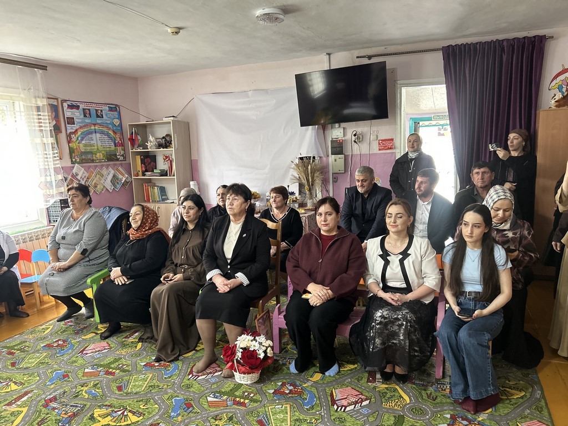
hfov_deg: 67.3
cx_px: 284
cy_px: 213
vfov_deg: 53.1
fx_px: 427
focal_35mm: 26
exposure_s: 1/60
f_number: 1.5
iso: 400
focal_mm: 5.7
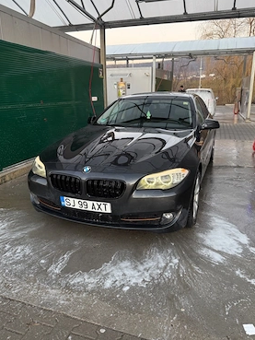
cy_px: 165
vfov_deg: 67.3
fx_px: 255
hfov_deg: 53.1
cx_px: 135
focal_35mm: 26
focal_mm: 6.76
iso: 200
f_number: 1.78
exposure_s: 1/97
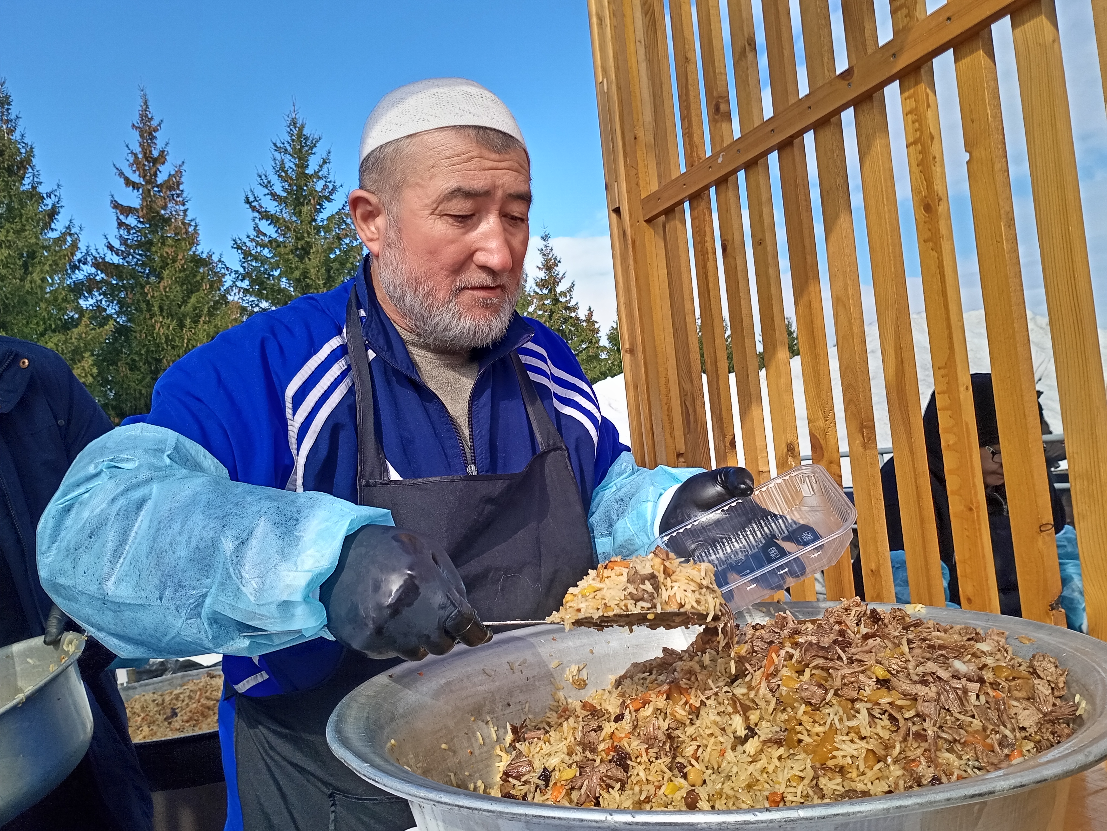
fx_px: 959
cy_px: 416
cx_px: 554
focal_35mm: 30
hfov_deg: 60.0
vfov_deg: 46.8
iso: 110
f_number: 1.8
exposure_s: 1/590
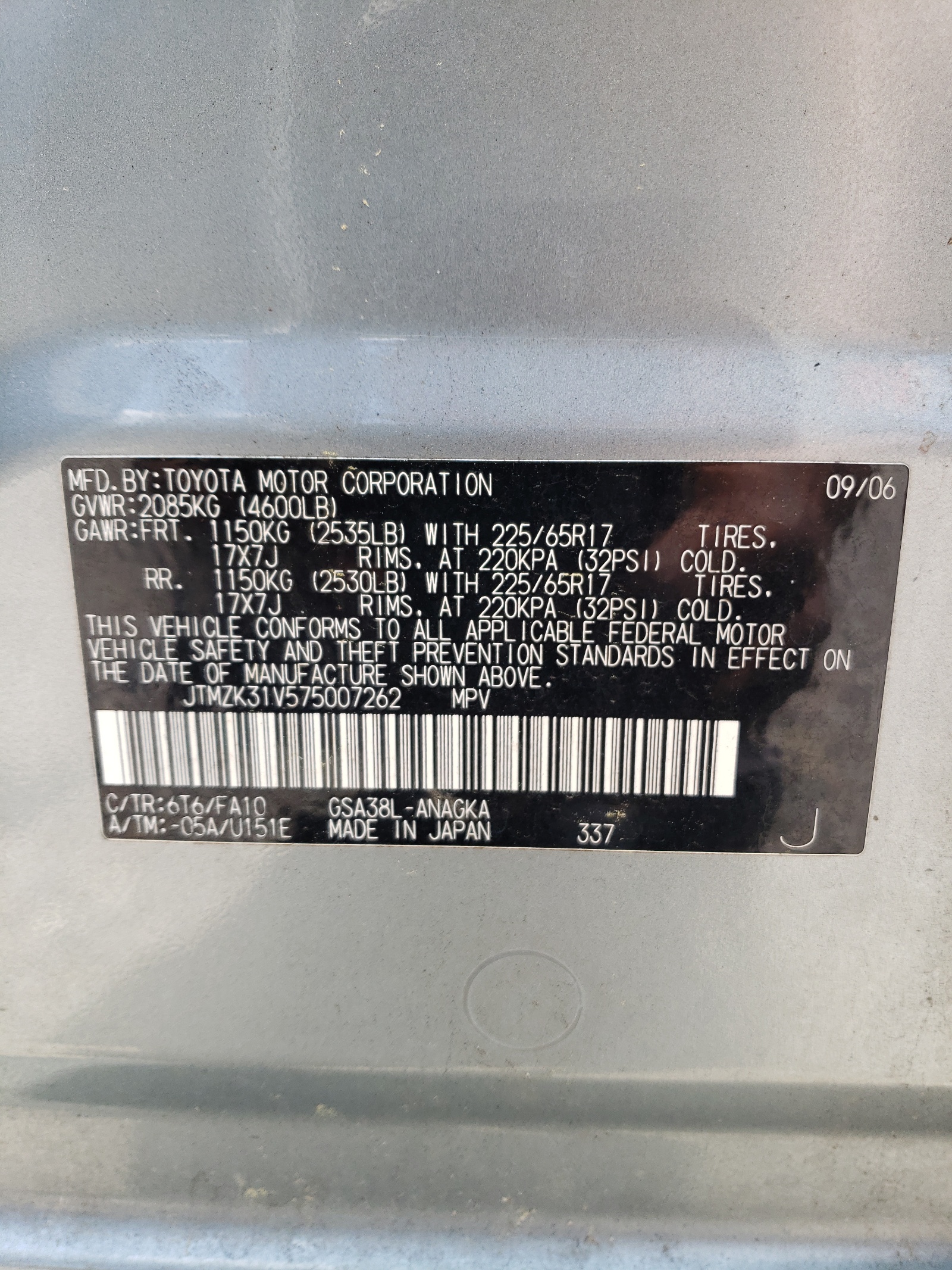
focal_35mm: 26
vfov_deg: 67.3
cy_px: 635
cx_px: 476
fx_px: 953
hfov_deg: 53.1
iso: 50
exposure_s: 1/385
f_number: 1.5
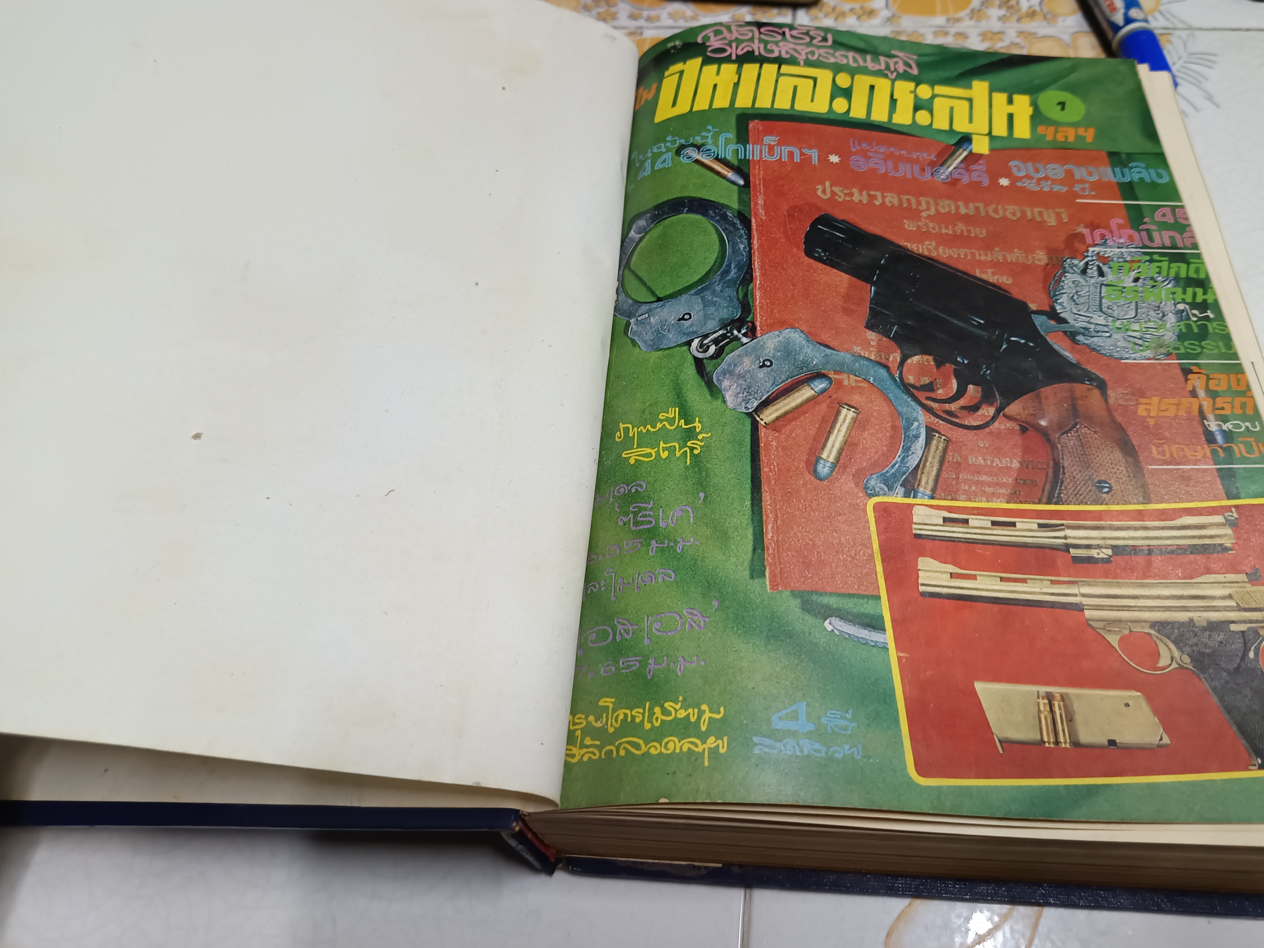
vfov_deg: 49.6
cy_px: 400
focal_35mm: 28
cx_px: 689
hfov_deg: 63.3
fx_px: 1022
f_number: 1.7
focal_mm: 5.31
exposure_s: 1/33.3
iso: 1202
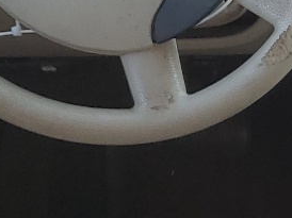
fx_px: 1281
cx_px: 483
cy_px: 227
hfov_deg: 12.2
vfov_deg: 9.7
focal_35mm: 152
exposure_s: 1/120
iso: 55
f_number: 1.5
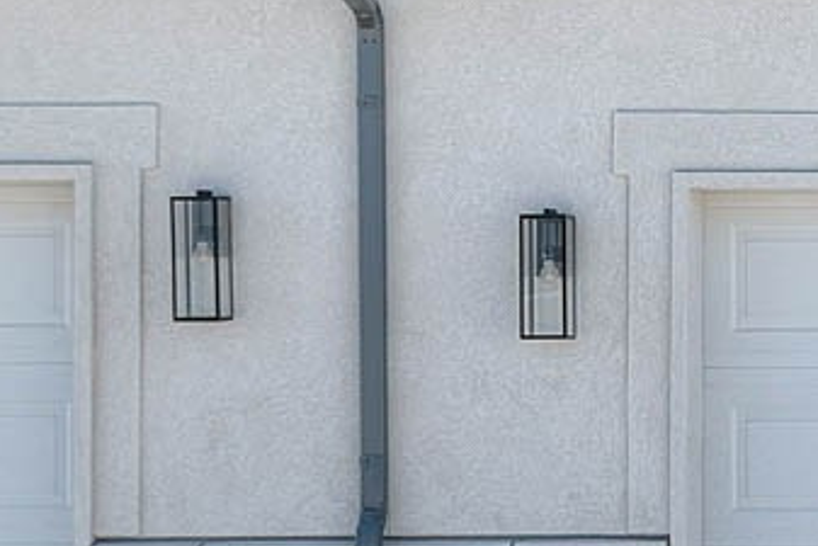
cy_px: 163
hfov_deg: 12.0
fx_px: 3637
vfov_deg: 8.6
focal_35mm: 160
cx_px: 1384
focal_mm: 30
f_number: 8
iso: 320
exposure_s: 1/125
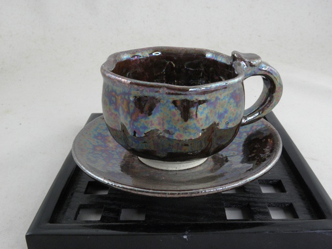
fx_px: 364
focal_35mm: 38
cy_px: 124
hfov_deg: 49.0
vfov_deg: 37.7
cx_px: 166
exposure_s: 1/8
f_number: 8
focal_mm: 6.85
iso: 250
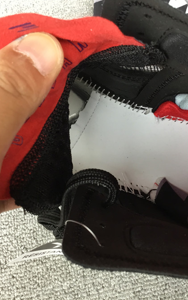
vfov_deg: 45.3
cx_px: 122
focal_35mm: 44
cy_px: 150
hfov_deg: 29.1
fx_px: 361
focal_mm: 3.3
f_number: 2.4
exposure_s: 1/33
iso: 32
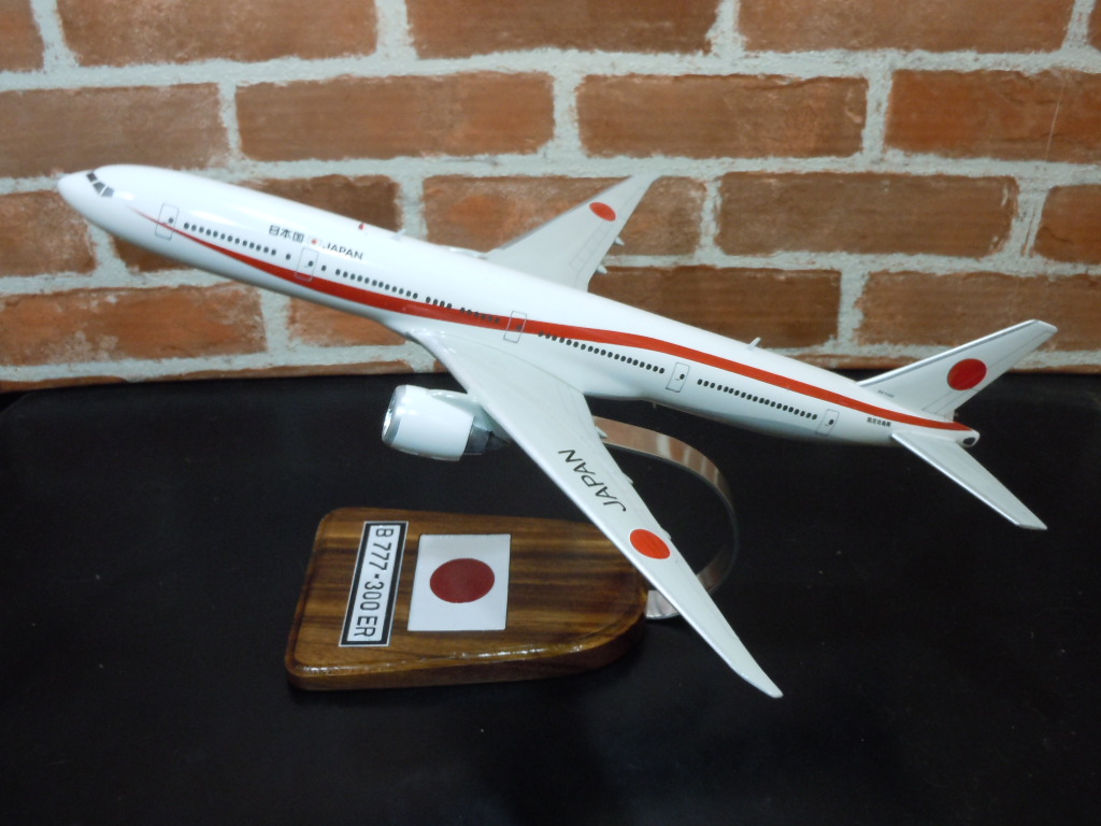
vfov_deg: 36.8
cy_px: 413
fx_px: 1240
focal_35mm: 39
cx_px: 550
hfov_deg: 47.9
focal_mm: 6.9
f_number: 4.3
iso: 400
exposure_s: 1/25
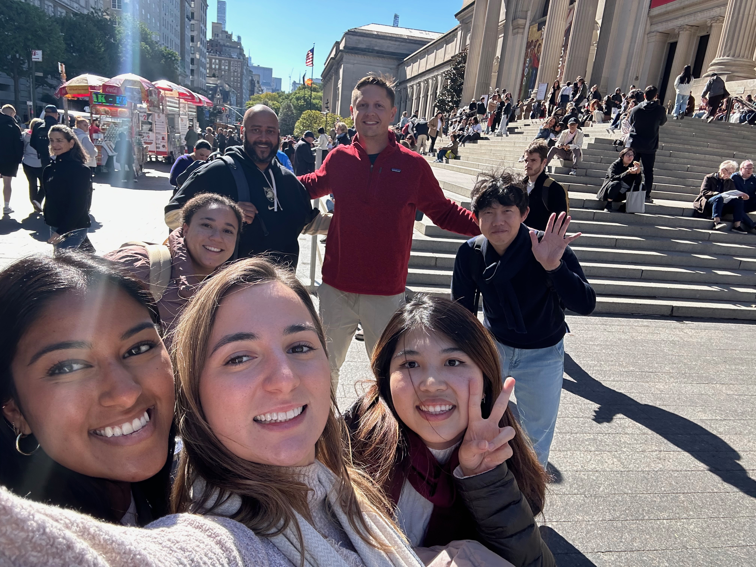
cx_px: 378
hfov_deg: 73.9
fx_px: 502
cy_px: 284
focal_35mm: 23
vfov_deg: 58.9
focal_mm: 2.69
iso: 25
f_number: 1.9
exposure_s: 1/277
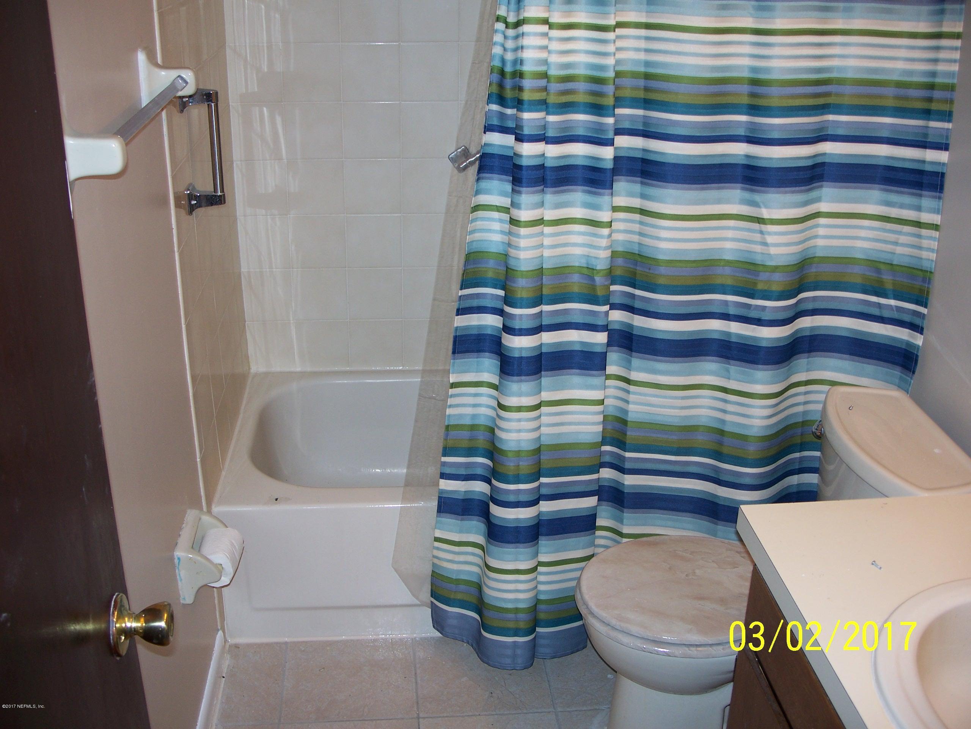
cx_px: 486
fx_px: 1038
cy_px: 364
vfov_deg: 38.7
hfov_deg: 50.1
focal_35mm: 37
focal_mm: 7.8
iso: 80
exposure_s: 1/60
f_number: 2.8
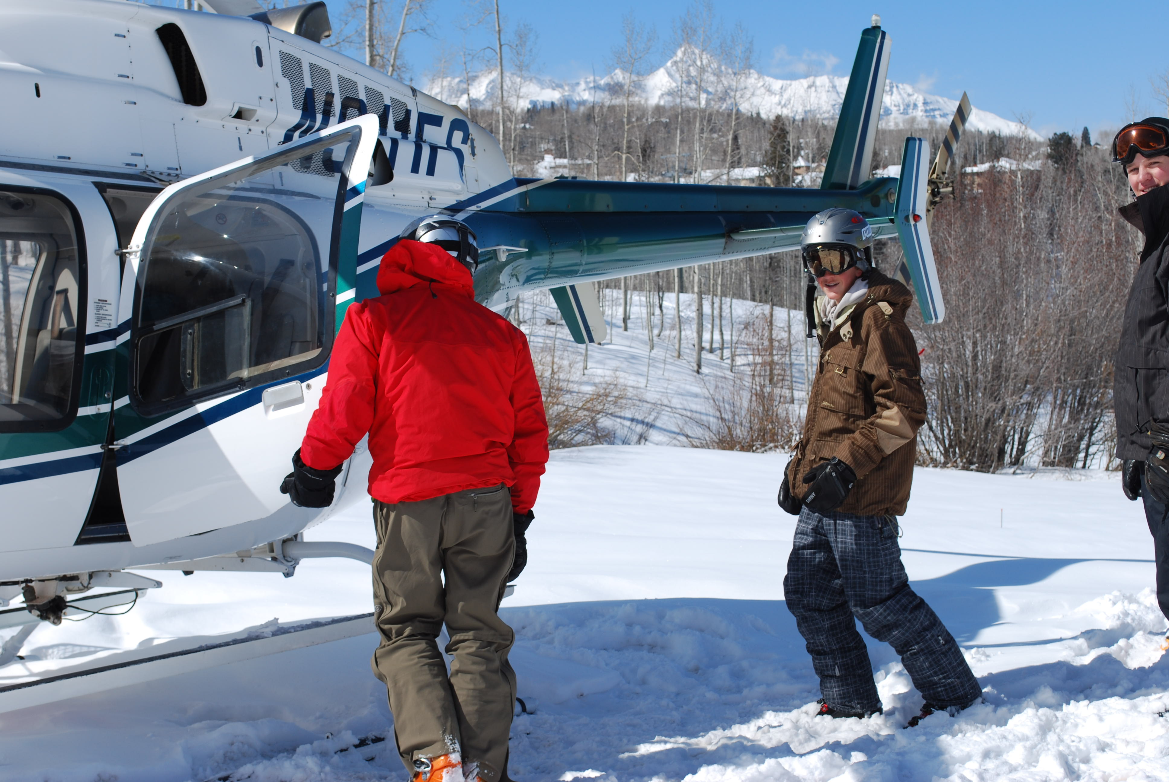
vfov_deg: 21.6
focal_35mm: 63
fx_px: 2048
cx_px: 584
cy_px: 391
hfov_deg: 31.9
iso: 100
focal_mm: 42
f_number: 9
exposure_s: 1/320
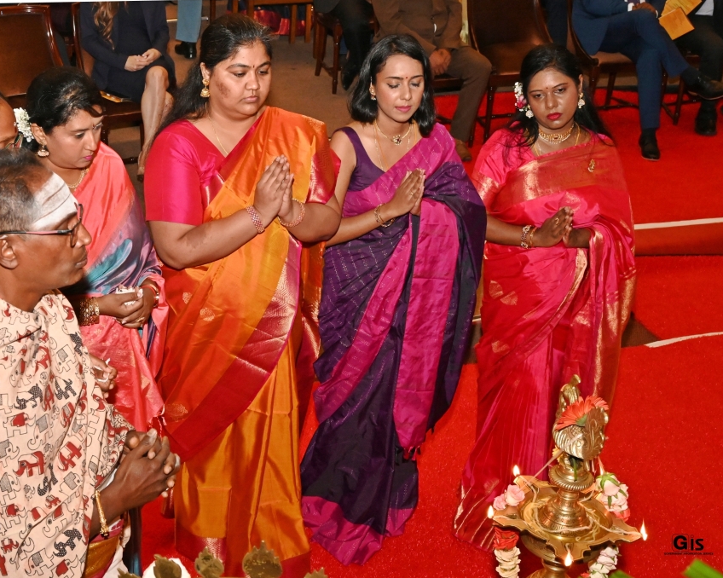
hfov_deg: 36.5
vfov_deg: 29.7
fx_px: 1091
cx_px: 289
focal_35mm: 51
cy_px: 289
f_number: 10
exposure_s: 1/200
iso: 8000
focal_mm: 45
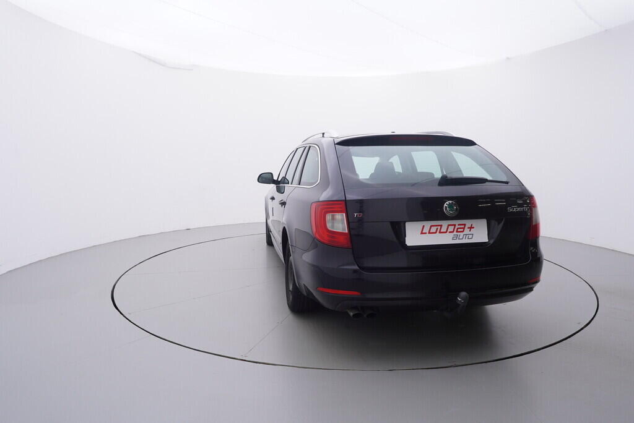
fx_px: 396
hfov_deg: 77.3
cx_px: 317
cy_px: 212
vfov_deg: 56.2
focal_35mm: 22
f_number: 5
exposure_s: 1/80
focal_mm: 15
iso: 200
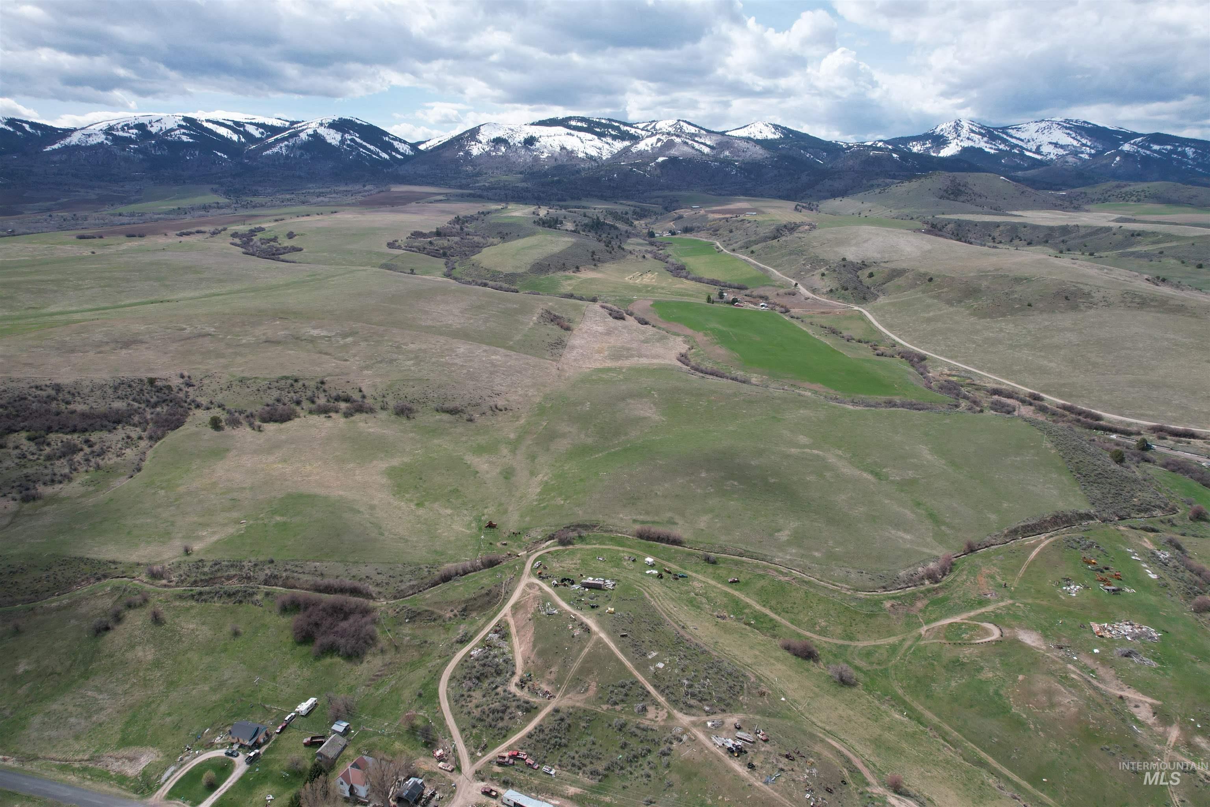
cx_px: 605
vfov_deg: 57.2
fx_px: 739
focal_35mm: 22
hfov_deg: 78.6
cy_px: 404
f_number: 2.8
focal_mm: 8.38
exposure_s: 1/2500
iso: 140
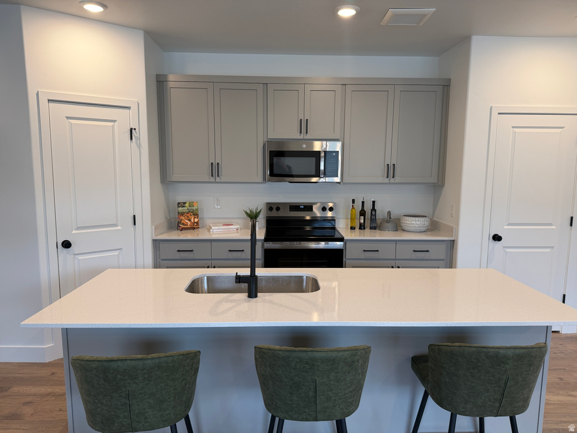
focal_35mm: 24
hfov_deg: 71.6
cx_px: 288
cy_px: 216
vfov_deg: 56.8
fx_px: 400
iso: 100
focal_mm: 6.76
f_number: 1.78
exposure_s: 1/120
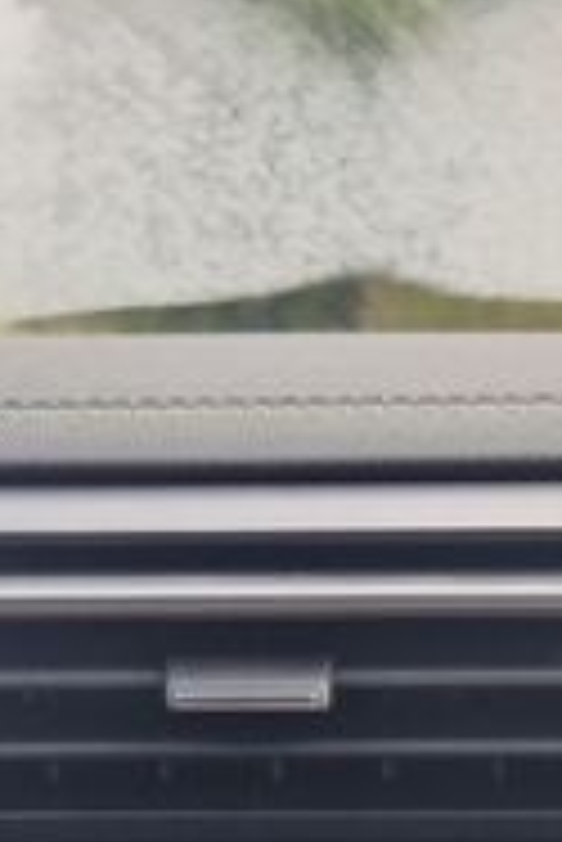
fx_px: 2197
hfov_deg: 14.5
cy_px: 1148
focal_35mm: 94
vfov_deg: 19.6
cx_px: 490
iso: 80
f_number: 1.8
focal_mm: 5.54
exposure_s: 1/180
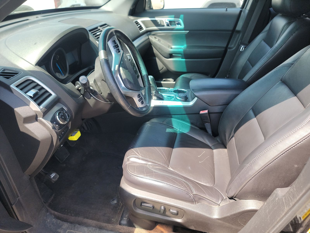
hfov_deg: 71.6
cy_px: 116
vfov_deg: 56.8
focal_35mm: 24
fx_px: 215
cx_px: 155
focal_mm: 6.7
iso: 50
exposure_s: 1/121
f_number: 1.8
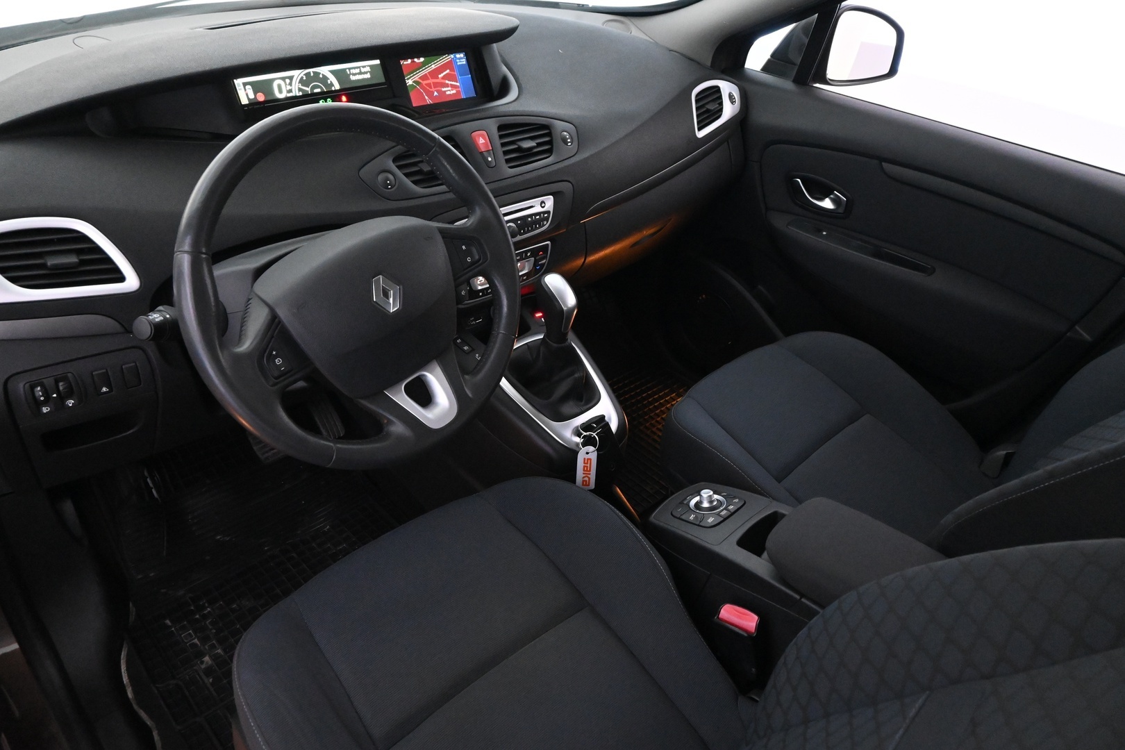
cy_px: 375
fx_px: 844
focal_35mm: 27
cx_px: 562
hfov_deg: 67.4
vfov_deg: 47.9
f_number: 6.3
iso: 6400
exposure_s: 1/30
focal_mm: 18
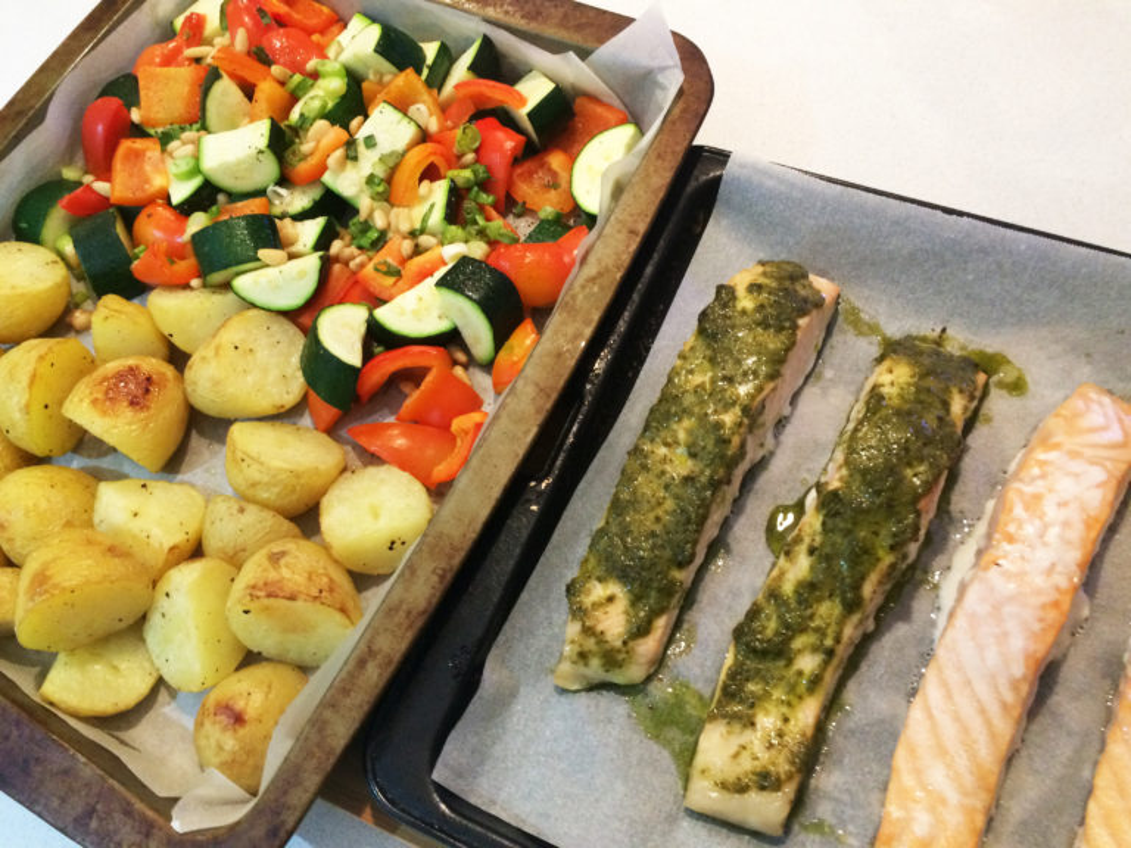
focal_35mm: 29
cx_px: 566
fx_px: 948
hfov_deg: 61.7
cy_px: 424
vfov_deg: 48.2
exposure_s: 1/33
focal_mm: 4.15
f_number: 2.2
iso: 250
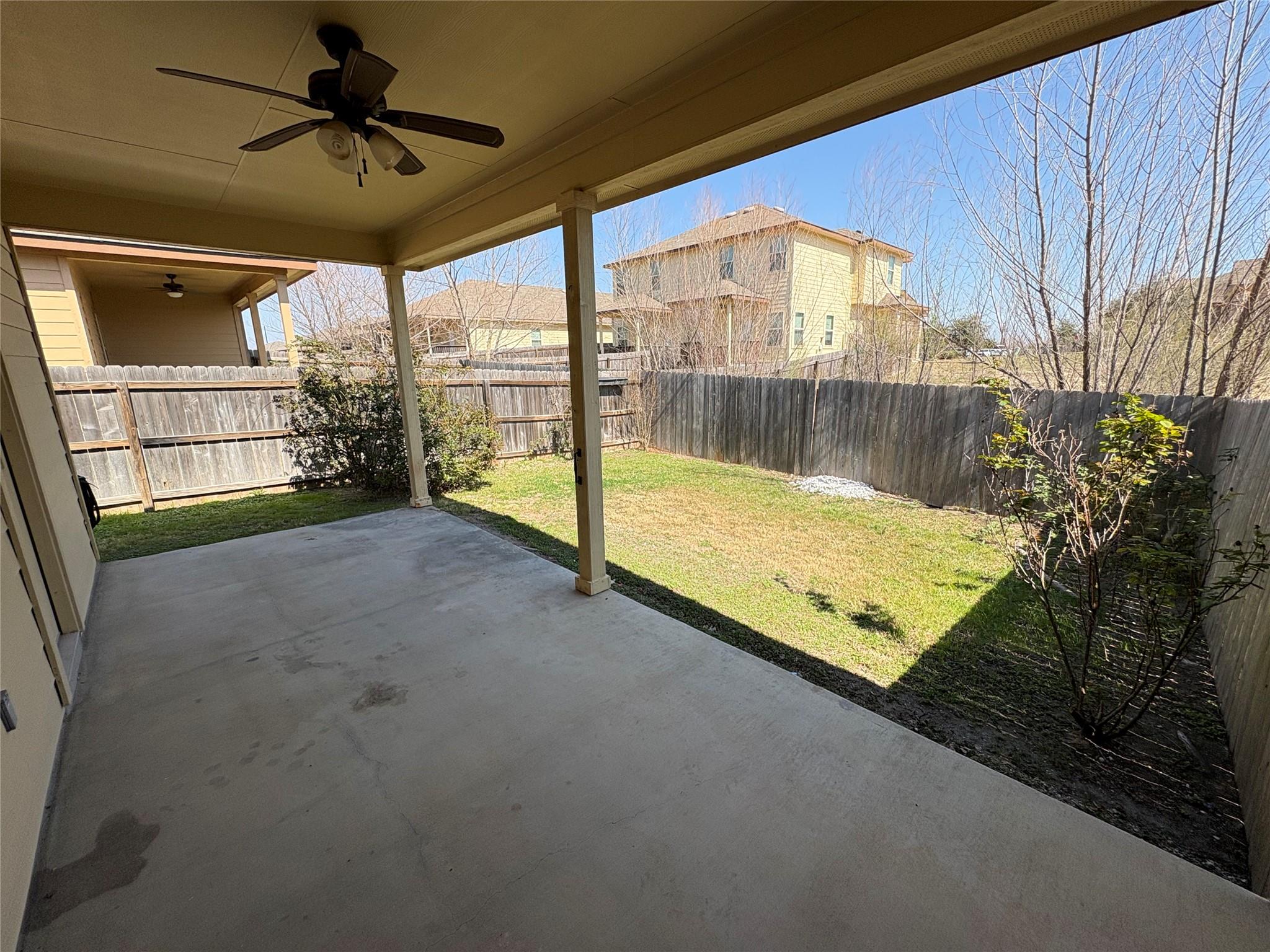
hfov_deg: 102.1
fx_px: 514
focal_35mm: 14
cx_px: 635
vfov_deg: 85.7
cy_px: 476
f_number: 2.2
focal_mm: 2.22
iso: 50
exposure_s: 1/1178
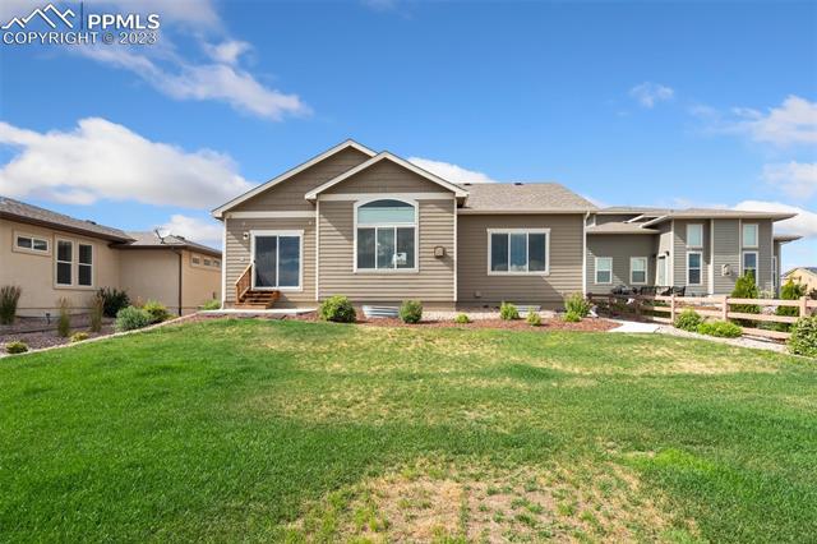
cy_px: 272
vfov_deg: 70.4
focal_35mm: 17
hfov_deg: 93.3
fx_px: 386
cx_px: 408
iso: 1000
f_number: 6.3
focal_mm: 17
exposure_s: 1/2000
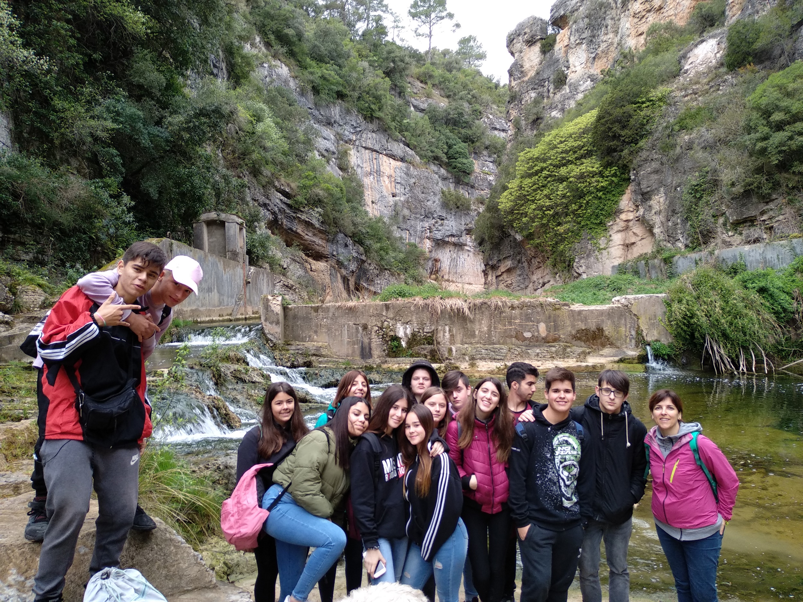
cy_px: 301
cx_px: 402
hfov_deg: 67.3
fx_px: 603
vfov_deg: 53.1
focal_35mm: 26
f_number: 2.2
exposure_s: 1/50
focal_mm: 3.83
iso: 250
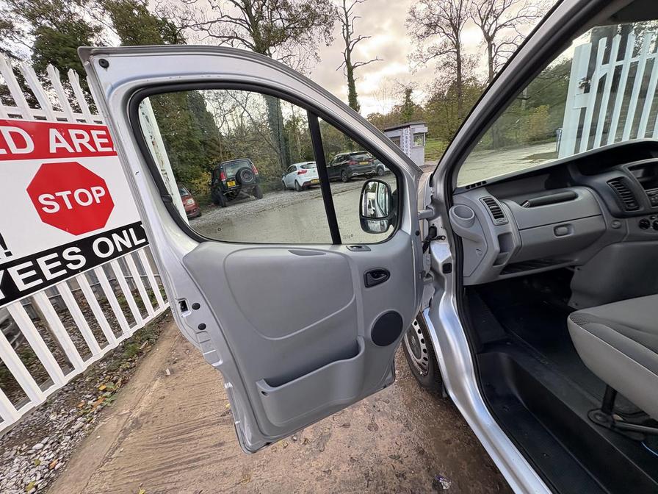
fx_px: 266
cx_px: 329
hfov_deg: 102.1
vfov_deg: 85.7
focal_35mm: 14
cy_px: 247
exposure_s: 1/134
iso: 50
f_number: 2.2
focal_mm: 2.22
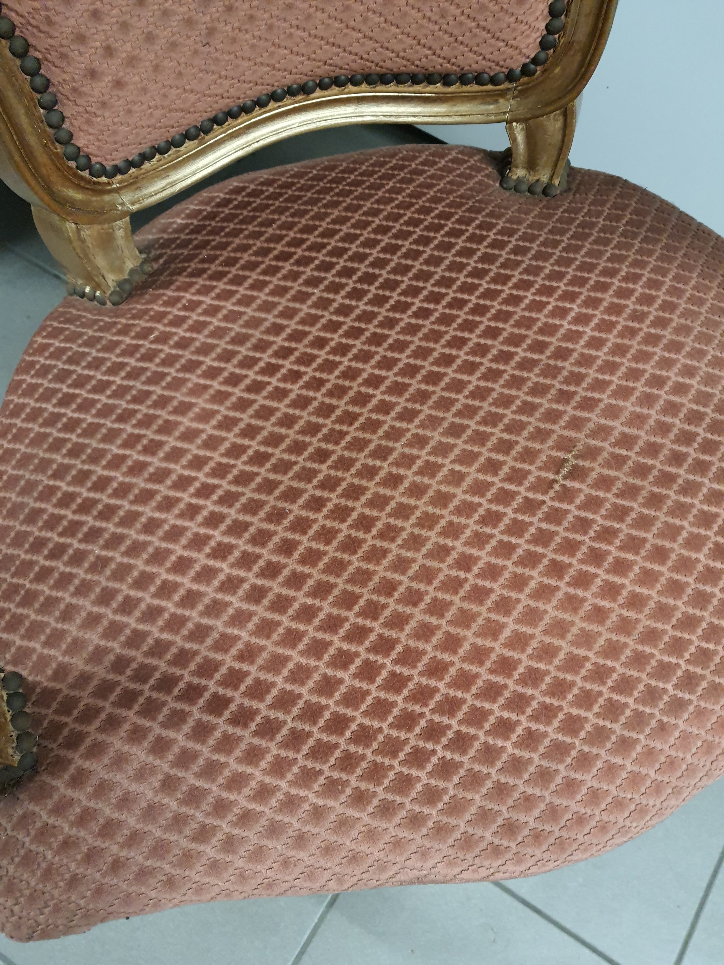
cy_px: 482
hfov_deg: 53.1
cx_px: 362
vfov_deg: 67.3
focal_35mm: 26
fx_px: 725
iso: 640
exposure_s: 1/33
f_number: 1.7
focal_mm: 4.32
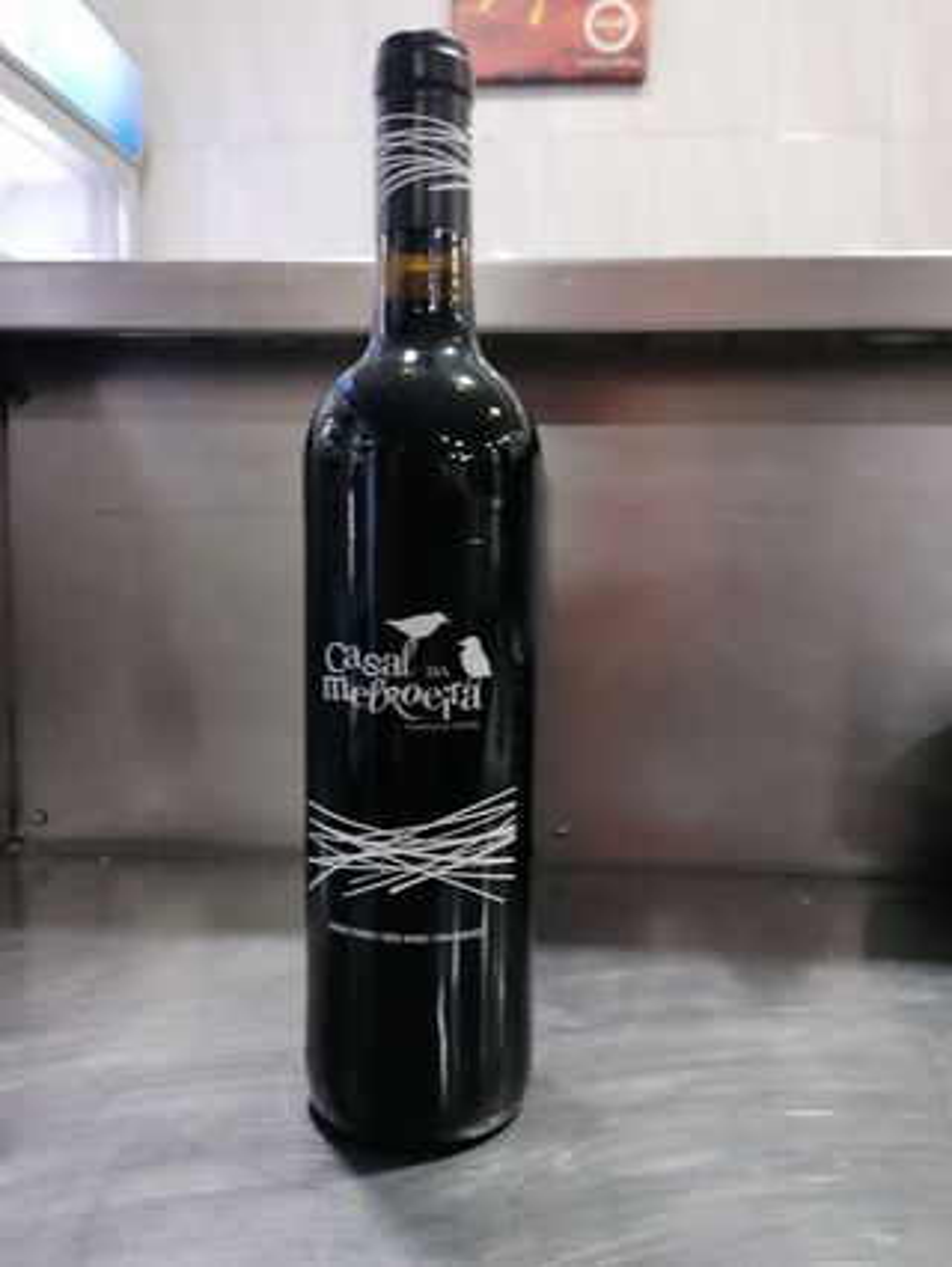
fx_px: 989
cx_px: 476
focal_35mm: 27
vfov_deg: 65.3
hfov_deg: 51.4
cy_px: 634
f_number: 1.8
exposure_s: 1/33.3
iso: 500
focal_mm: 4.75
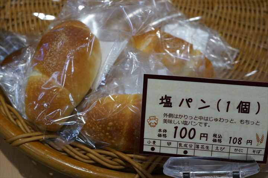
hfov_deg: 43.7
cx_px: 134
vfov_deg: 29.8
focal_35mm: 45
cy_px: 89
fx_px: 335
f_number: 7.1
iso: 800
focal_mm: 30
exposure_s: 1/125
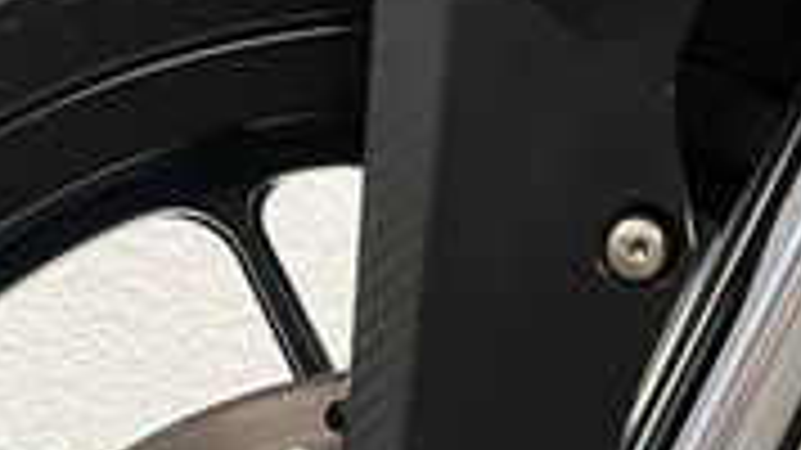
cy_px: 796
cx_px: 423
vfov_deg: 11.1
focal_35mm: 102
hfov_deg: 21.0
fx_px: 2166
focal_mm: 5.1
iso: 400
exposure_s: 1/33
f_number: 1.6
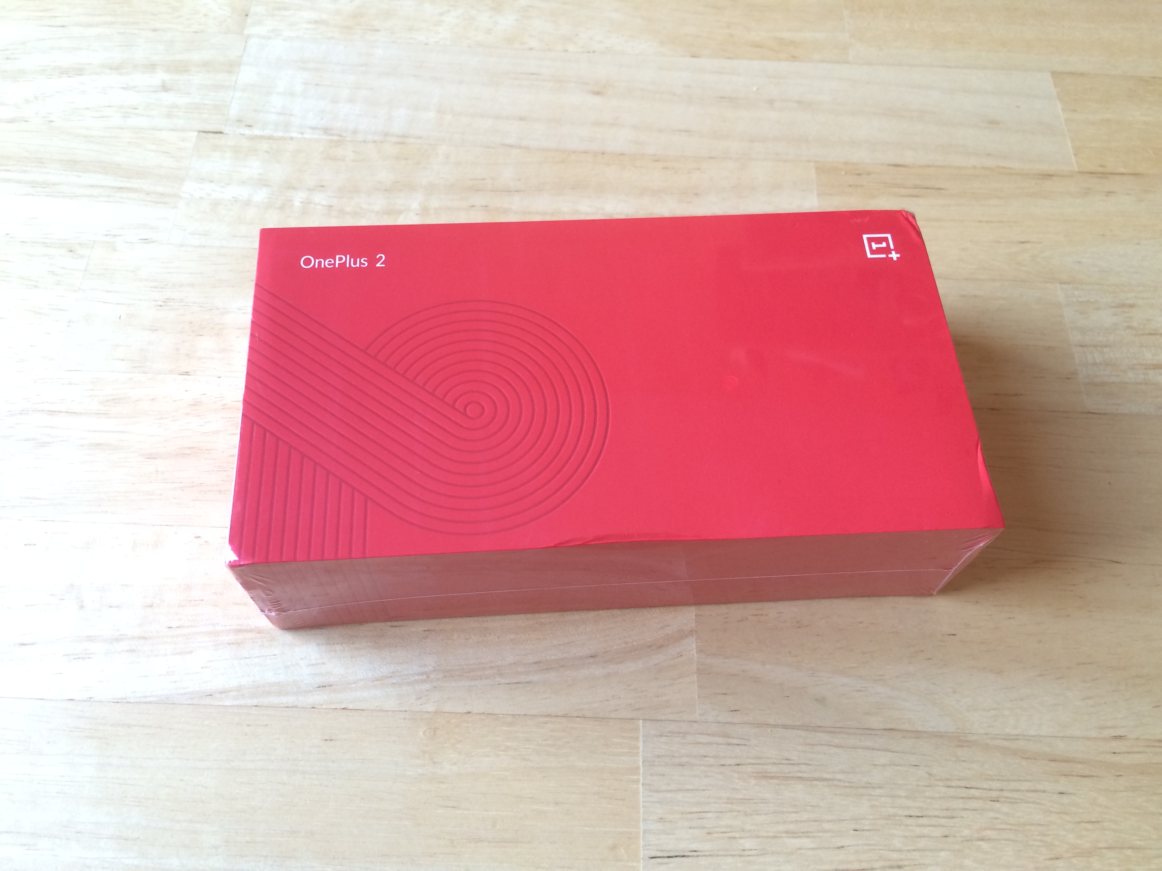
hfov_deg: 61.7
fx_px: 973
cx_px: 581
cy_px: 436
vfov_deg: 48.2
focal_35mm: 29
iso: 80
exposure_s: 1/30
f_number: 2.2
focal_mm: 4.15
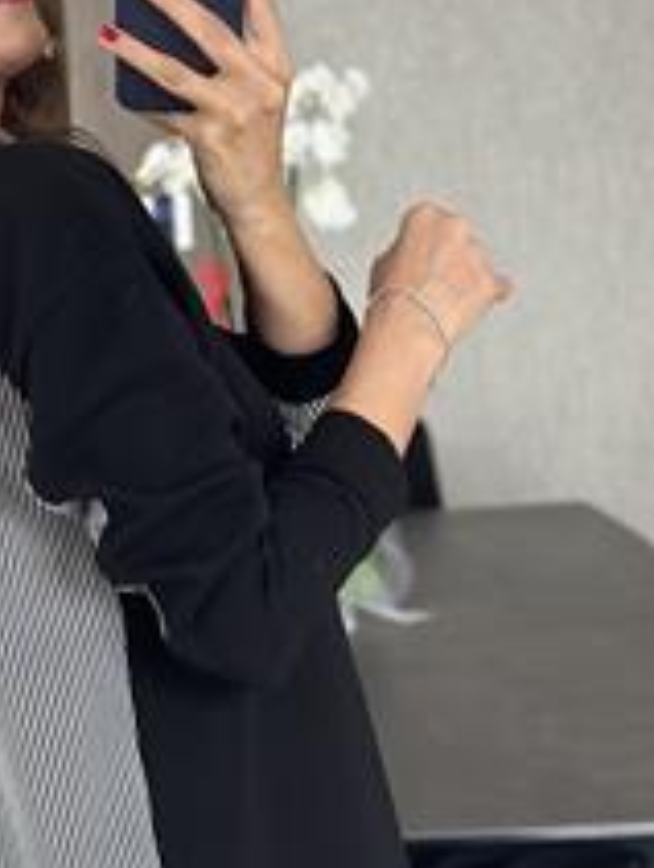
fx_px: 2888
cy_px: 469
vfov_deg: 17.1
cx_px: 90
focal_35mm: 115
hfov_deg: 12.8
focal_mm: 6.86
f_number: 1.78
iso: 400
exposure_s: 1/60
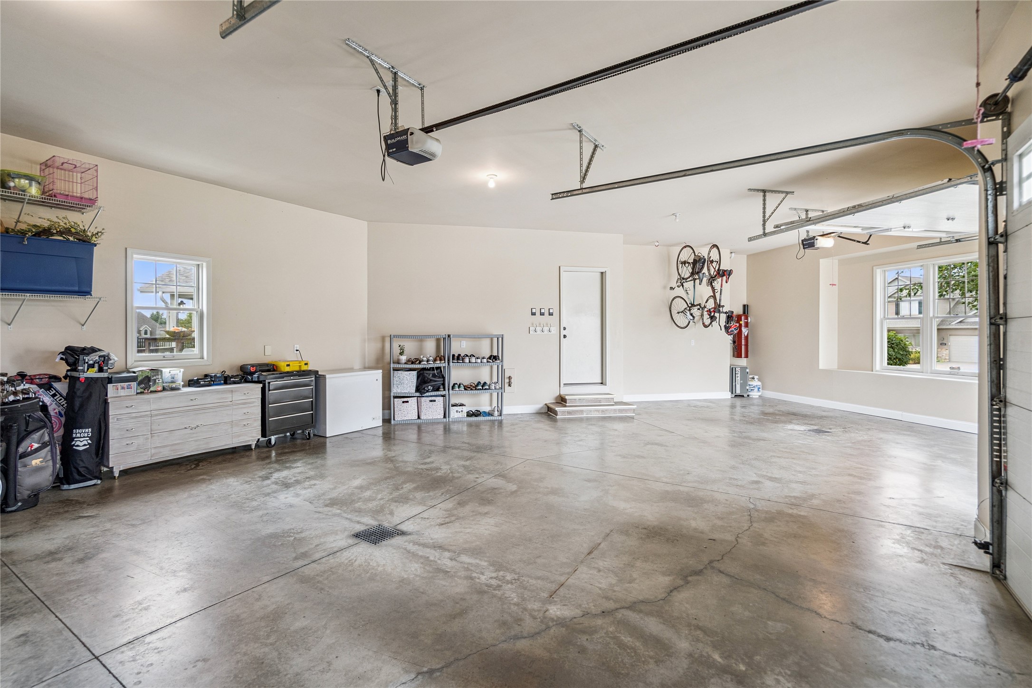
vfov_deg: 73.7
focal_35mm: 16
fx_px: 459
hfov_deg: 96.7
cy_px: 344
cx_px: 516
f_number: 5.6
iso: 500
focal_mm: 16
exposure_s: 1/40
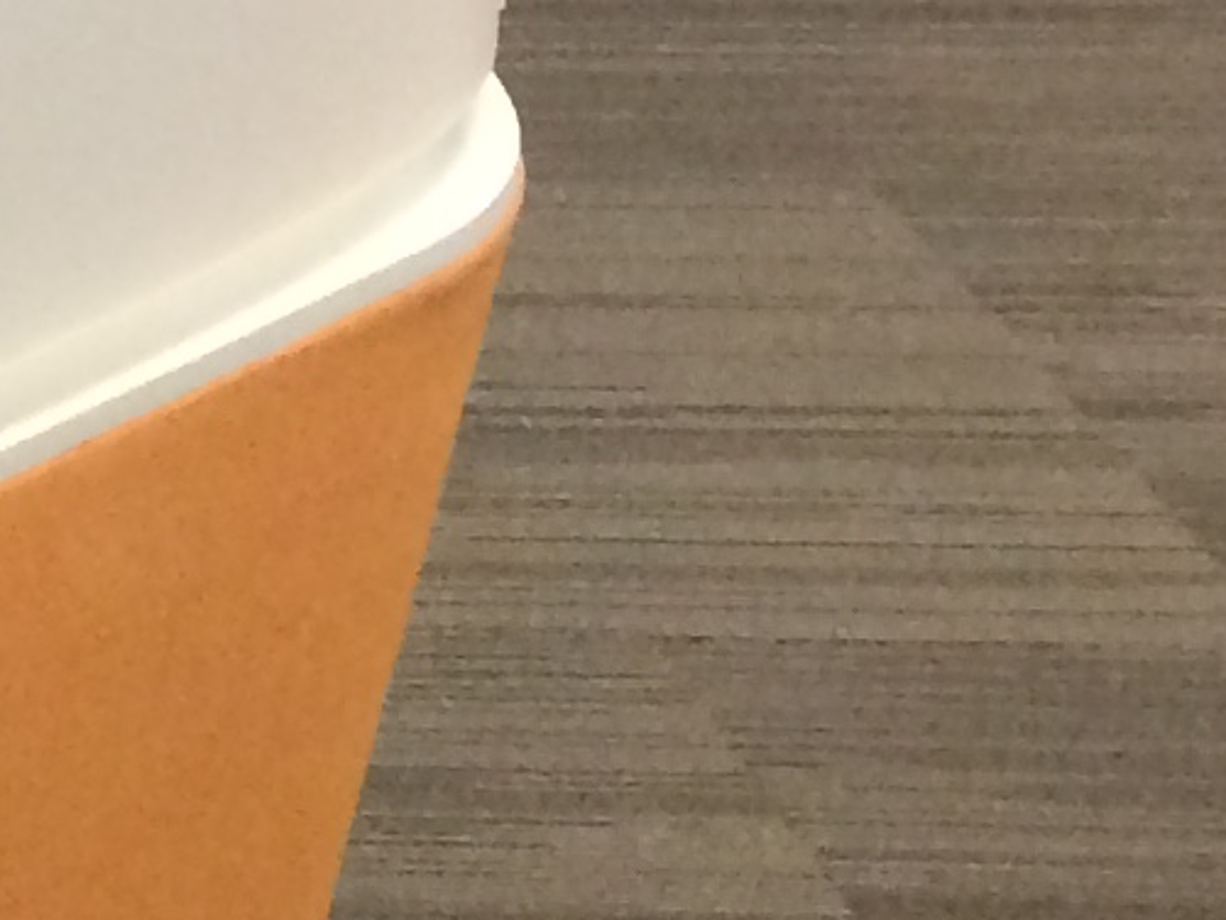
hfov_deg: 8.8
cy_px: 406
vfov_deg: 7.9
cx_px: -2268
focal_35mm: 189
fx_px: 6695
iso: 160
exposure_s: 1/30
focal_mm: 4.15
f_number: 2.2
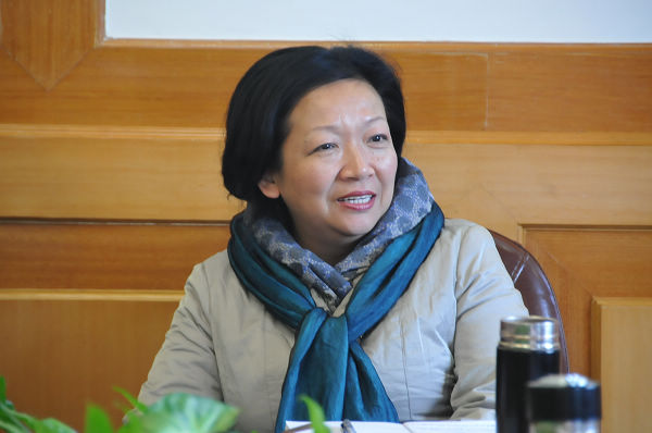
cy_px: 216
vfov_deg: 5.4
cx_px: 326
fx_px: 4611
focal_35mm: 255
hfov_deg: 8.1
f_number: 5.6
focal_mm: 170
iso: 1600
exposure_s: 1/15
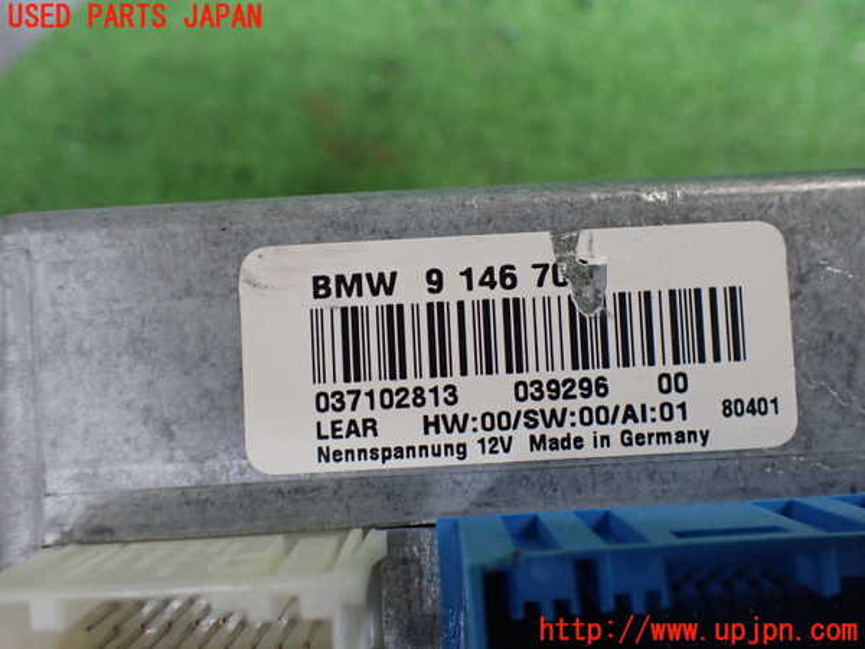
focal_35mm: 30
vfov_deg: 46.8
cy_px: 324
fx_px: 750
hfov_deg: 60.0
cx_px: 432
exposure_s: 1/125
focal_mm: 5.4
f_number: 2.3
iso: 640
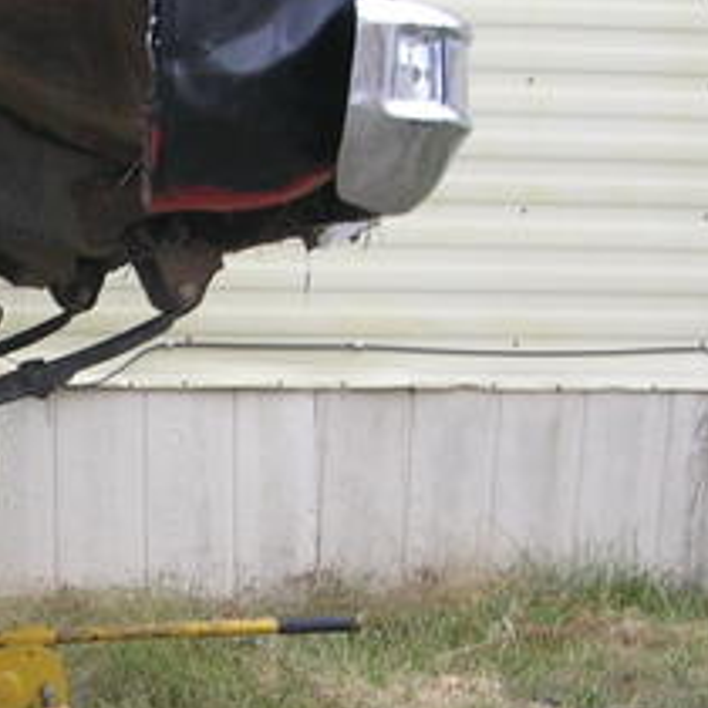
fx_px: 2221
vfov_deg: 18.1
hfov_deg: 17.7
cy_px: 432
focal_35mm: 96
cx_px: 30
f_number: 2.8
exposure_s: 1/49.6
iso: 50
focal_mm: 5.8
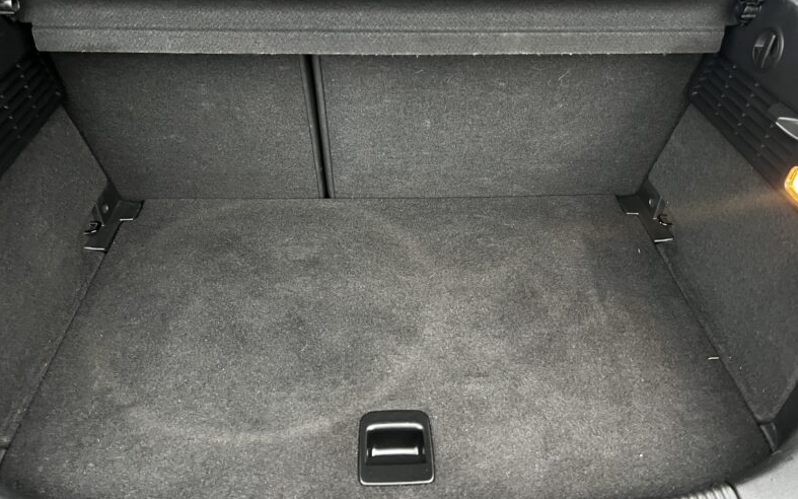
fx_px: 609
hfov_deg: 66.5
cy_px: 236
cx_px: 405
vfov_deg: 44.5
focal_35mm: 28
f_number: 1.5
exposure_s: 1/30
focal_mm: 5.7
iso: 500
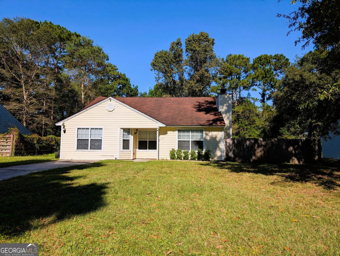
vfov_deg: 56.9
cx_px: 170
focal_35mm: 24
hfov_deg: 71.5
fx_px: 236
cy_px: 128
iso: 22
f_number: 1.68
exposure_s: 1/2088
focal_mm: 6.9
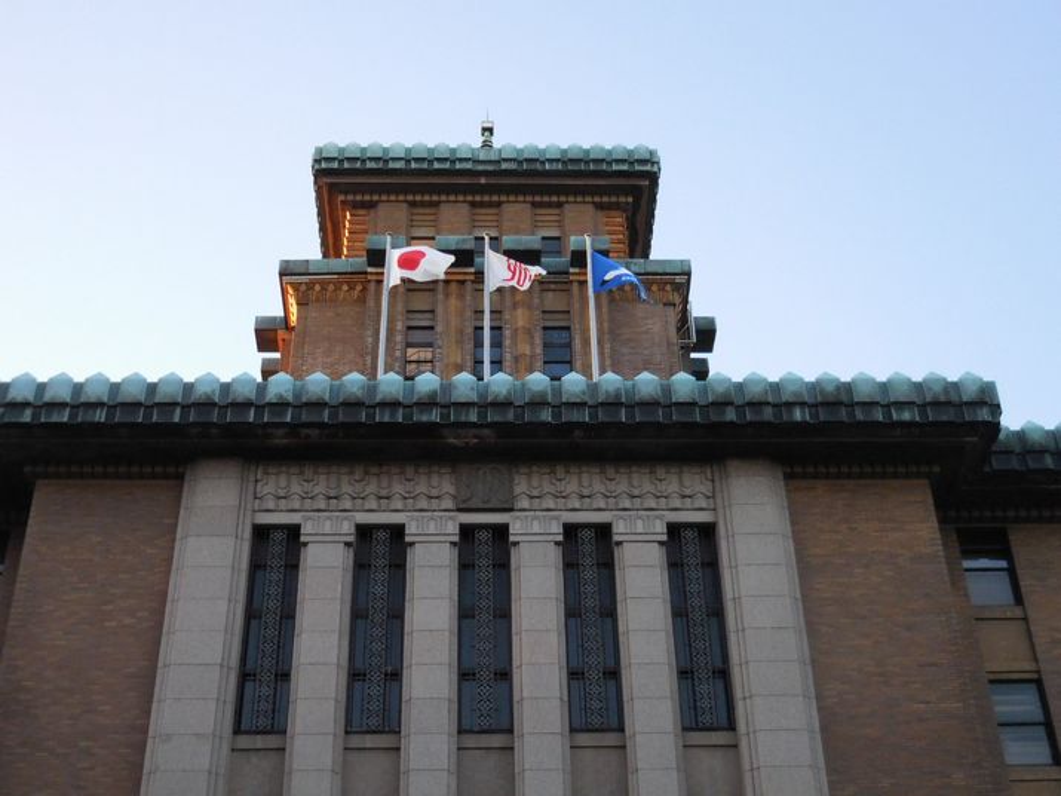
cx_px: 530
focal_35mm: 52
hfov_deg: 36.8
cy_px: 398
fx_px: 1594
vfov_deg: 28.0
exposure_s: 1/250
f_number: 4.3
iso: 400
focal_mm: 9.4
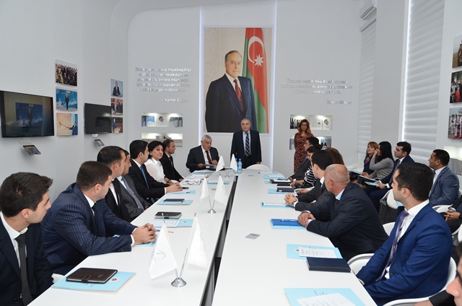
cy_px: 153
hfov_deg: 67.5
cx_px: 231
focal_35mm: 27
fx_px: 346
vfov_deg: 47.7
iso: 800
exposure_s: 1/125
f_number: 7.1
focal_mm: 18
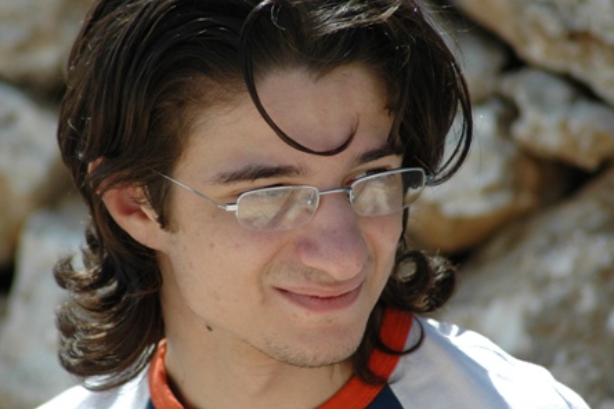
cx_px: 306
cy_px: 204
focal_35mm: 454
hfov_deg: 4.5
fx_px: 7743
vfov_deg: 3.0
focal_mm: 300
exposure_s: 1/640
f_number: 5.6
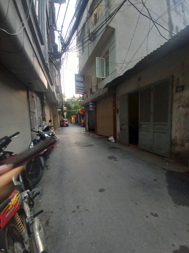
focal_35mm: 13
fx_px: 95
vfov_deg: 106.2
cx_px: 94
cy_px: 126
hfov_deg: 89.9
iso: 160
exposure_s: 1/33
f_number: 2.2
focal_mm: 1.42
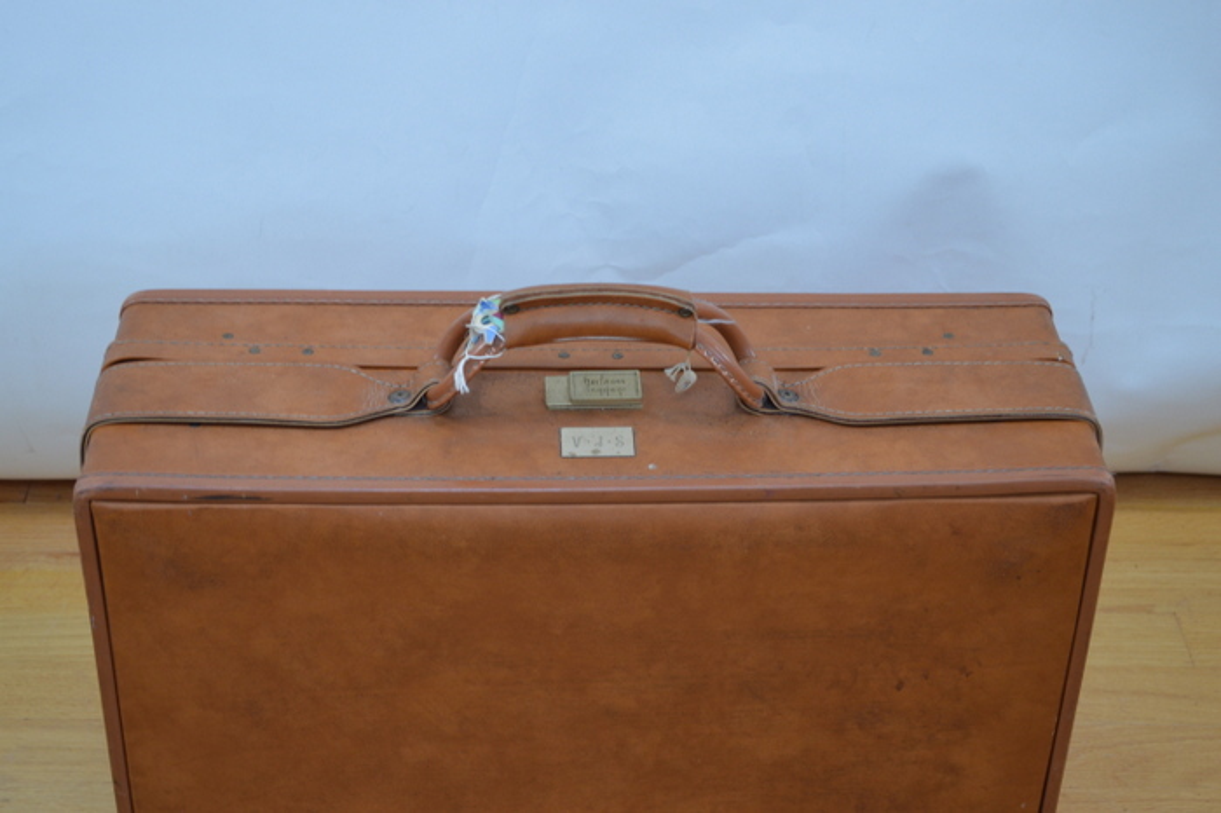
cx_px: 610
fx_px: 2136
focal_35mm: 63
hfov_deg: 31.9
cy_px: 406
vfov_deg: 21.5
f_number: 5.3
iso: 400
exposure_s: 1/25
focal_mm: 42
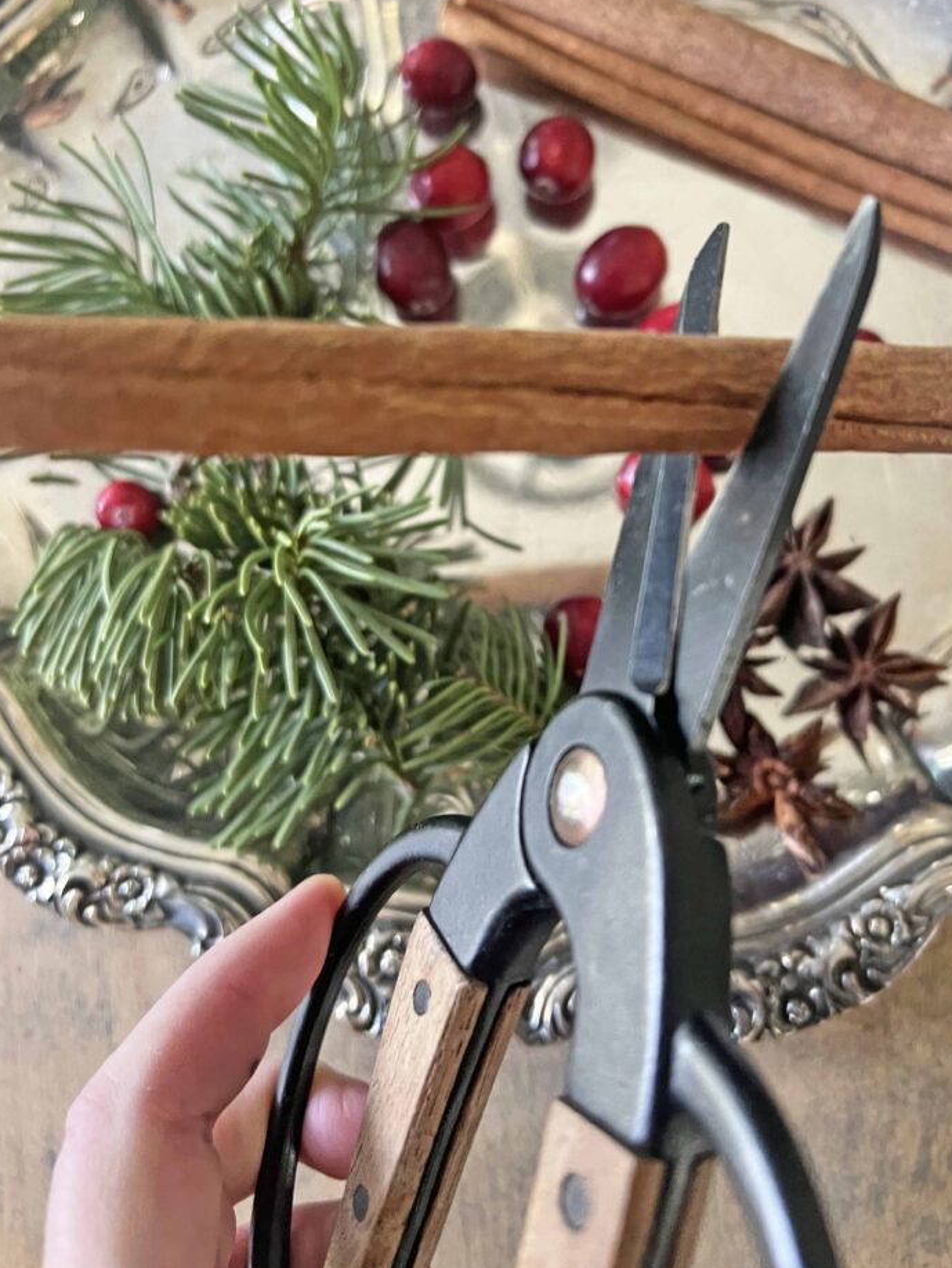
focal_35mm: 29
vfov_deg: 61.5
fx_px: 1063
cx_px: 503
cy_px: 577
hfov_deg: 48.2
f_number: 1.5
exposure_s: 1/60
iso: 320
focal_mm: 5.7
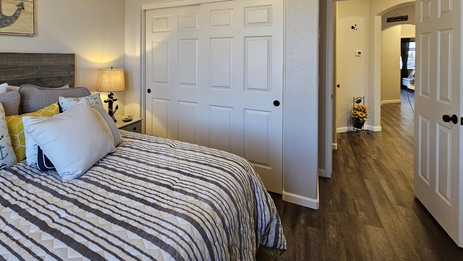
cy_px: 55
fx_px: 221
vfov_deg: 56.9
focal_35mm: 18
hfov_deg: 91.4
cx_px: 185
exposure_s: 1/60
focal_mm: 2.2
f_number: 2.2
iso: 200
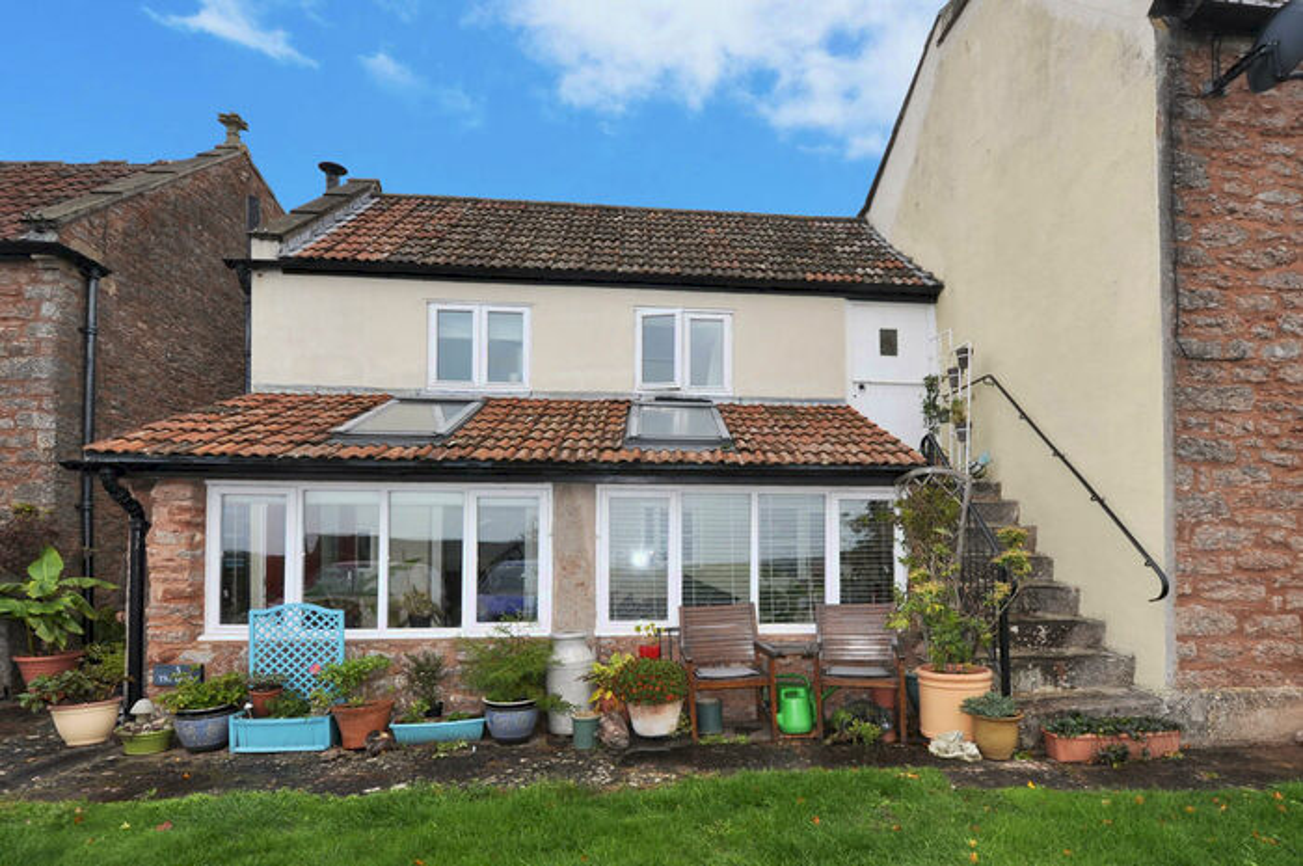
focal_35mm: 15
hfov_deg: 100.5
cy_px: 433
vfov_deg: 77.2
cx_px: 652
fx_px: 542
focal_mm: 10
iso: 200
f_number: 5.6
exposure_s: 1/200
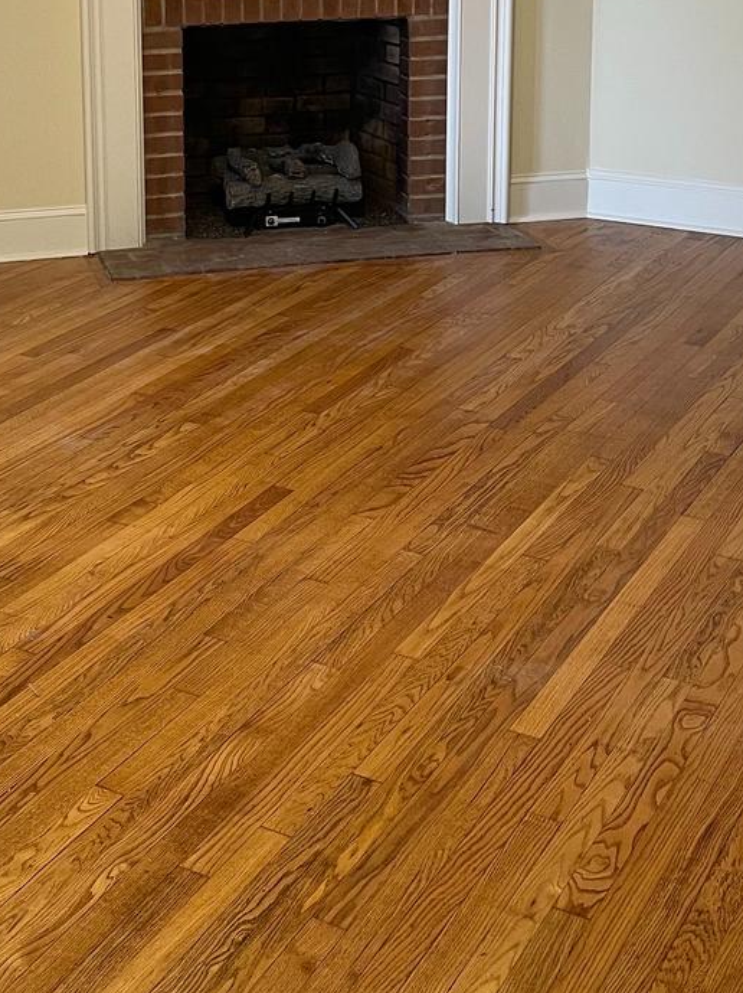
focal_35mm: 58
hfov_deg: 25.1
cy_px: 99
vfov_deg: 31.7
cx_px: 235
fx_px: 1661
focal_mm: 5.1
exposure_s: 1/60
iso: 160
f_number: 1.6
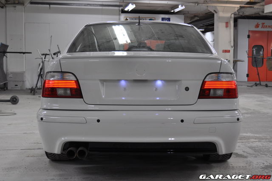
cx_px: 136
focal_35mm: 52
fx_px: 396
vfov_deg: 25.7
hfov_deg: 37.9
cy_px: 90
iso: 500
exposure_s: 1/50
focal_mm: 35
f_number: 4.5
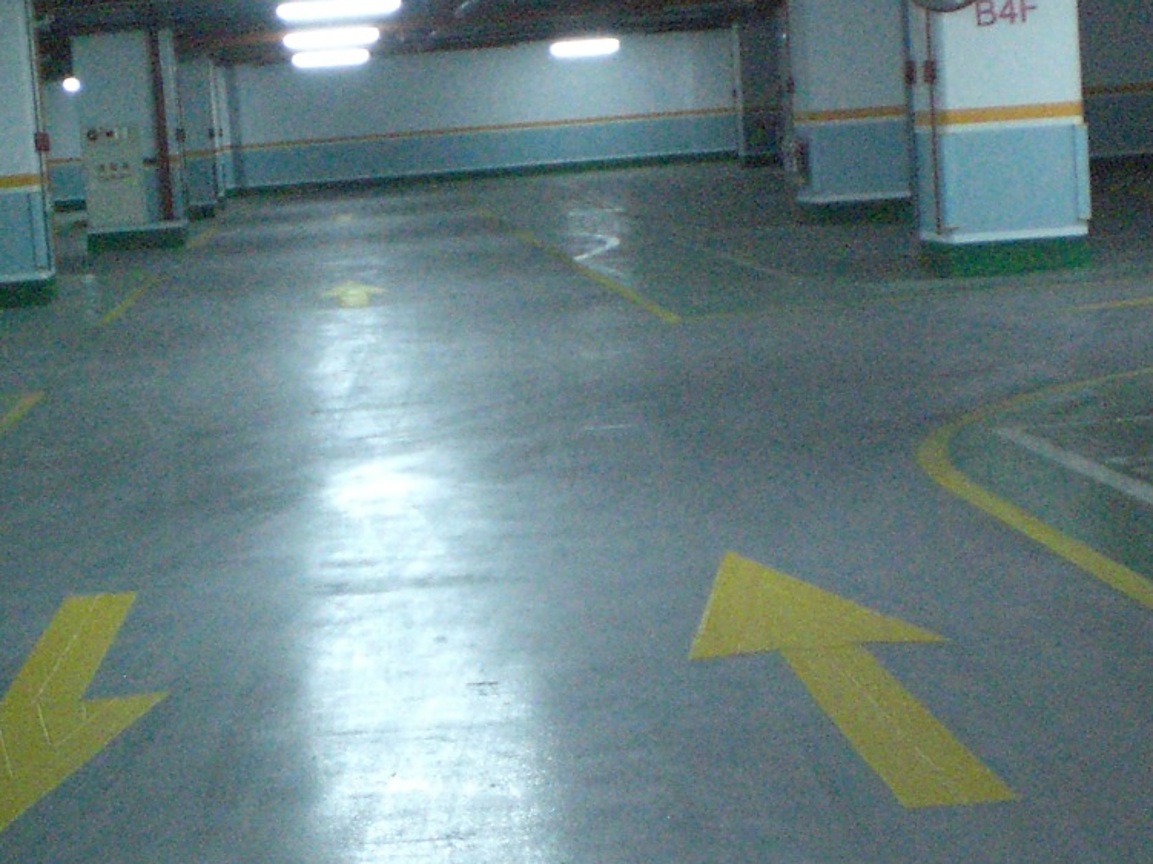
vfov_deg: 18.1
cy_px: 608
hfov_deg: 24.1
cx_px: 473
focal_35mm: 81
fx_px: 2698
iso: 800
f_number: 3.1
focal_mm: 6.3
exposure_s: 1/30
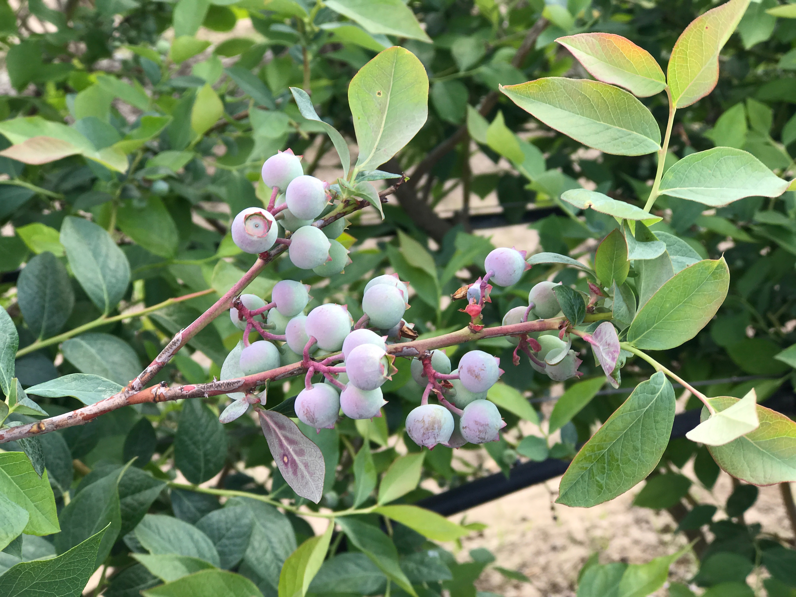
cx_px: 398
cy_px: 298
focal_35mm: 57
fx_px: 1311
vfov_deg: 25.7
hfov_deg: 33.8
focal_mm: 6.6
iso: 20
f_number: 2.8
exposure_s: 1/131
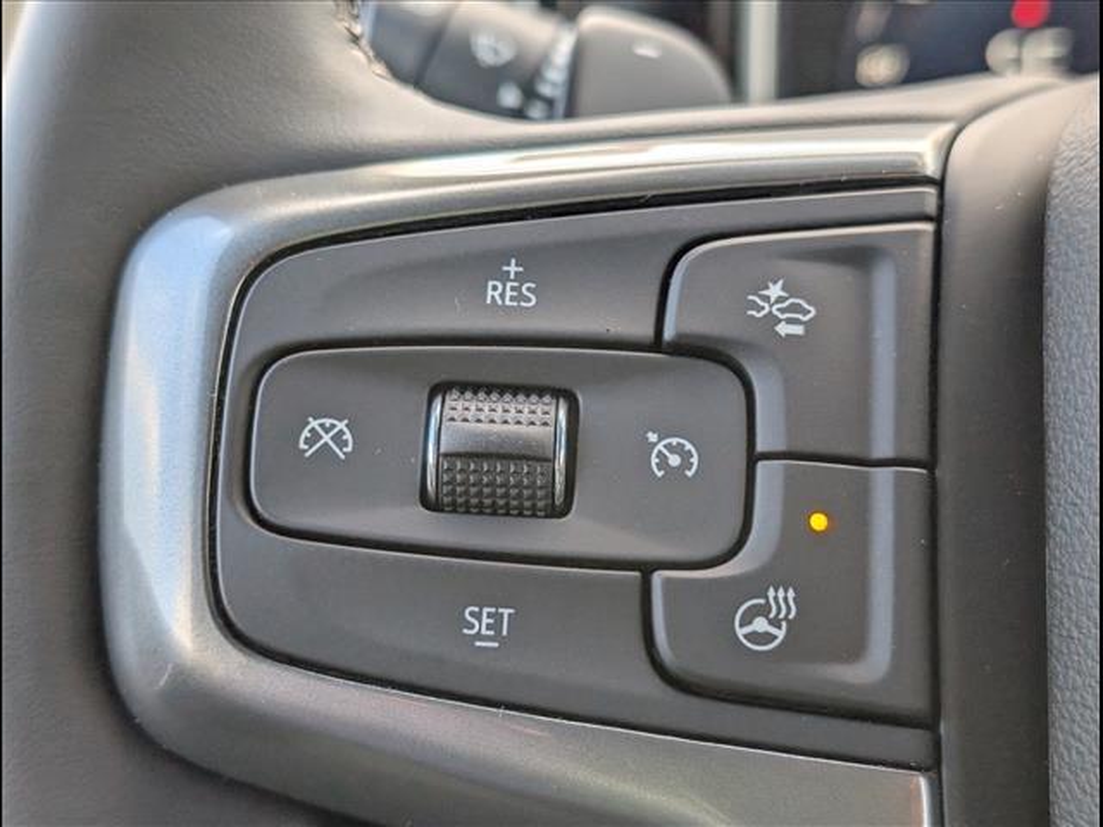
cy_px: 414
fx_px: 1561
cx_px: 552
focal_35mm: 49
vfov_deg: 29.7
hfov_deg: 38.9
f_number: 1.68
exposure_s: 1/435
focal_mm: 6.9
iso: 86
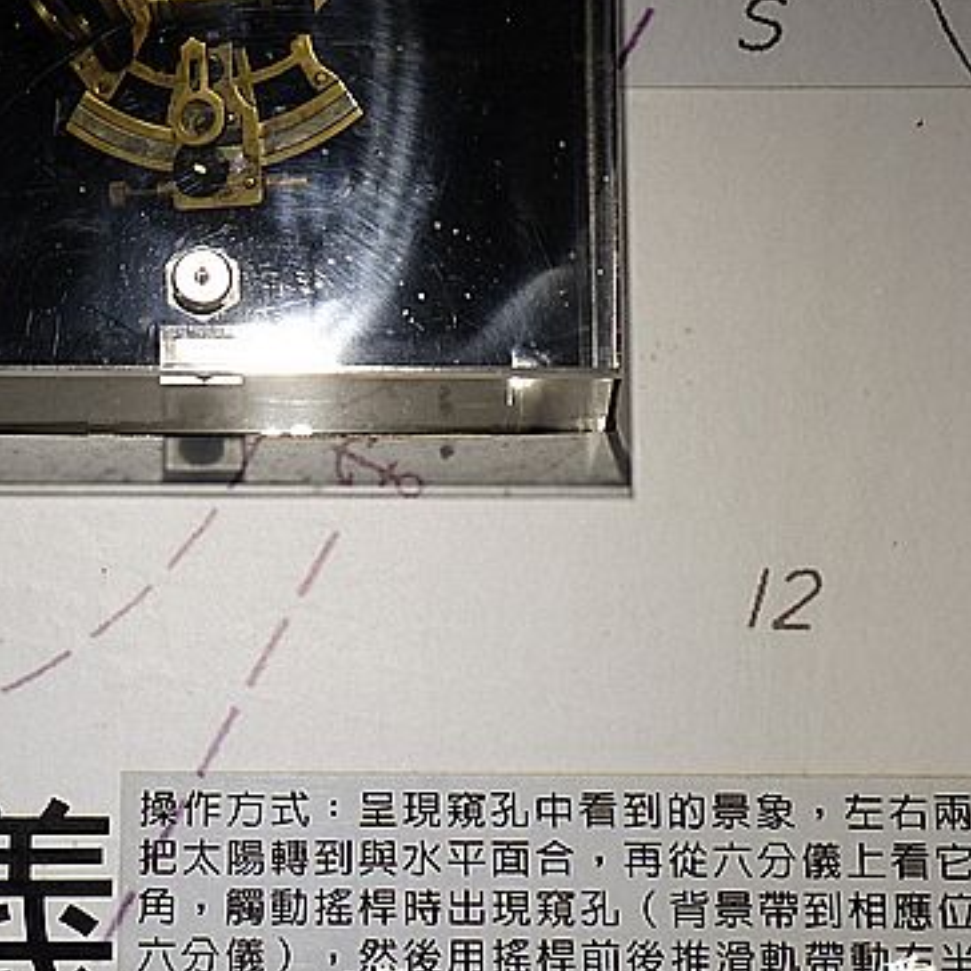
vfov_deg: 13.5
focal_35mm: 129
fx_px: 4094
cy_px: 420
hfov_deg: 13.5
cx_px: 184
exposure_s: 1/80
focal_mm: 25.23
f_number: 2.8
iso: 250
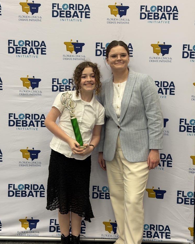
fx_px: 368
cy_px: 115
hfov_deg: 29.7
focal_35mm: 51
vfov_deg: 36.6
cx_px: 97
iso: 125
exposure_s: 1/60
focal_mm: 6.76
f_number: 1.78
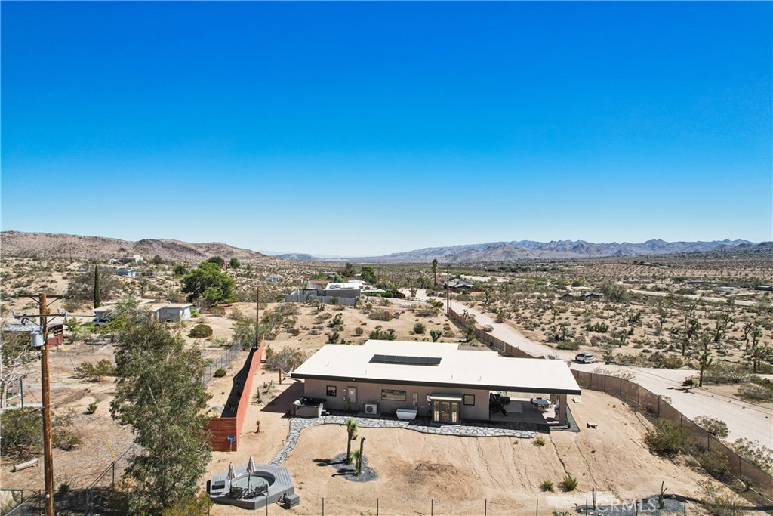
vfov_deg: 57.2
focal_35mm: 22
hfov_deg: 78.6
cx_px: 386
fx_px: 472
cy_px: 258
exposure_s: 1/2500
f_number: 2.8
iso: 120
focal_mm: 8.4
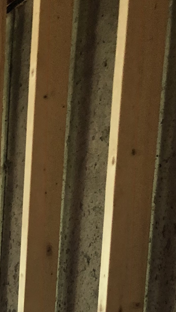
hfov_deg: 11.6
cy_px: 476
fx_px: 821
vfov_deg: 18.8
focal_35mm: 99
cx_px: -102
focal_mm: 3.99
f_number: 1.8
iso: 40
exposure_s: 1/15
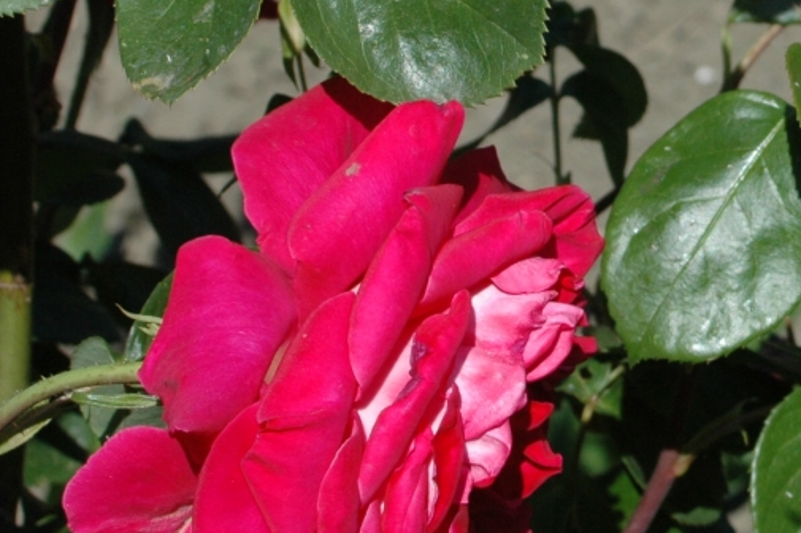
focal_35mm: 190
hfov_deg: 10.7
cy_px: 66
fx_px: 4225
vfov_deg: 7.2
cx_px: 955
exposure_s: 1/500
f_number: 11
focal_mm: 50
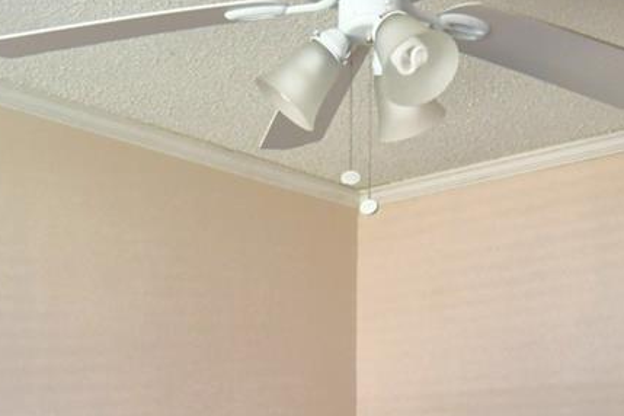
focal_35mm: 56
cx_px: 257
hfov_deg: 35.5
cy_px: 460
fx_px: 971
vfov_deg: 22.8
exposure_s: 1/30
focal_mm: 10
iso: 560
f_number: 4.5
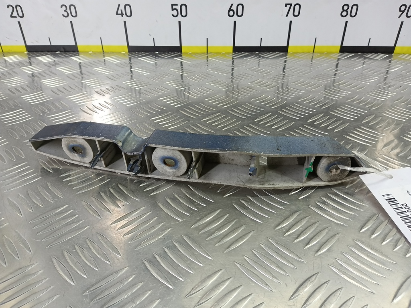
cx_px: 206
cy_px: 154
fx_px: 273
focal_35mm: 23
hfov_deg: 73.9
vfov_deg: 58.9
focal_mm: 4.11
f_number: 1.6
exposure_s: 1/50
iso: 121
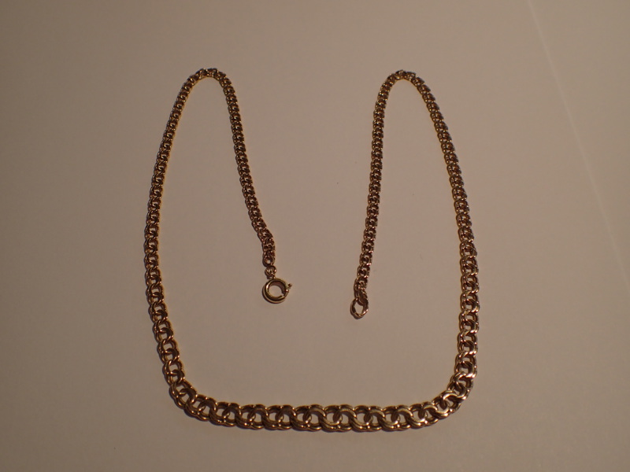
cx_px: 315
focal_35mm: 32
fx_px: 582
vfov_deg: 44.2
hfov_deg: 56.8
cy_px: 236
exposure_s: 1/125
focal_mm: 5.87
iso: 160
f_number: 2.4
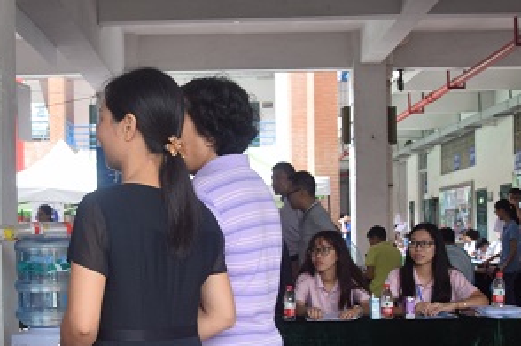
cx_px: 185
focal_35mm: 84
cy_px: 245
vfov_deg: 16.2
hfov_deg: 24.1
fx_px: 1214
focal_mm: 24
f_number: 4.5
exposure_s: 1/100
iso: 400
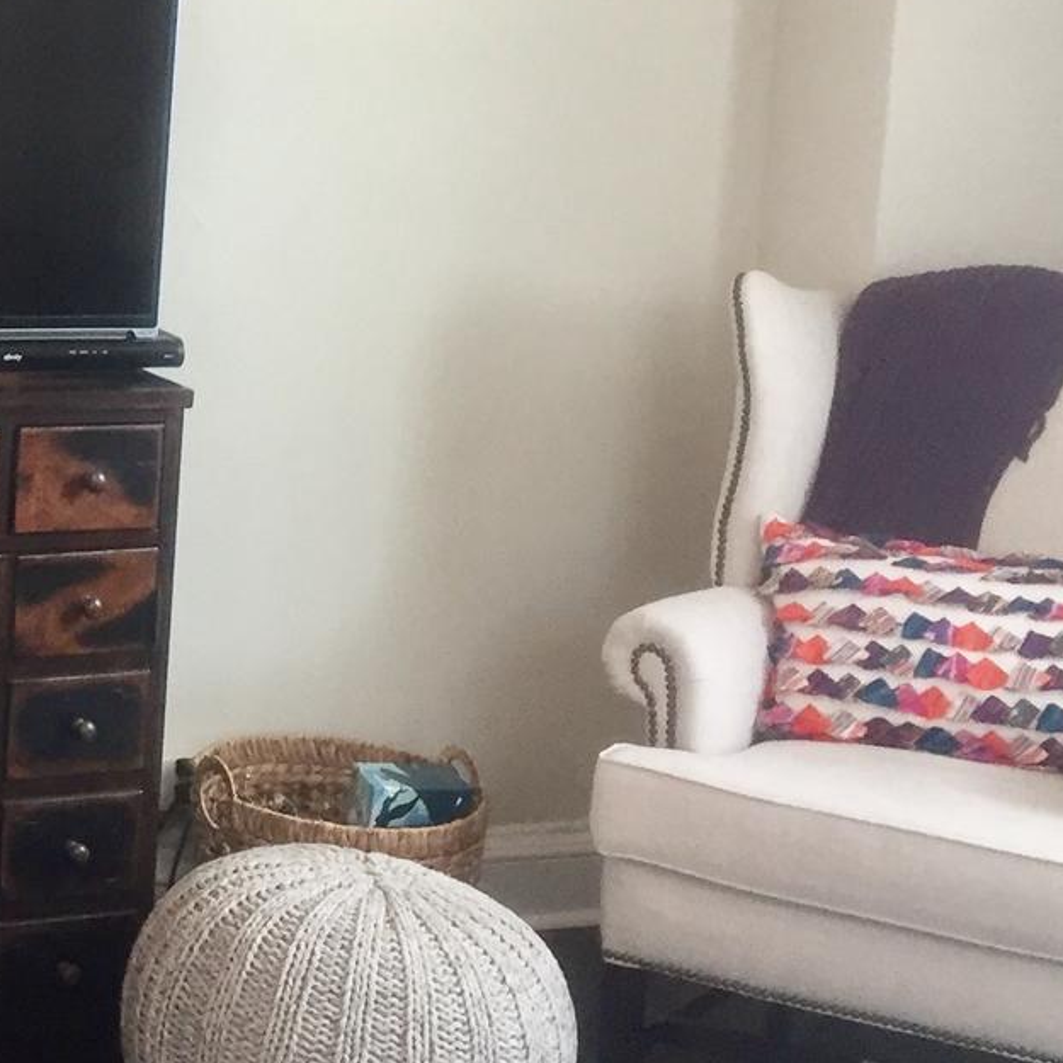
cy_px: 250
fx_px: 2918
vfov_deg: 20.5
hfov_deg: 18.9
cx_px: -366
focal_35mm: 84
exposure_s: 1/30
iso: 80
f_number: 2.2
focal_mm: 4.15
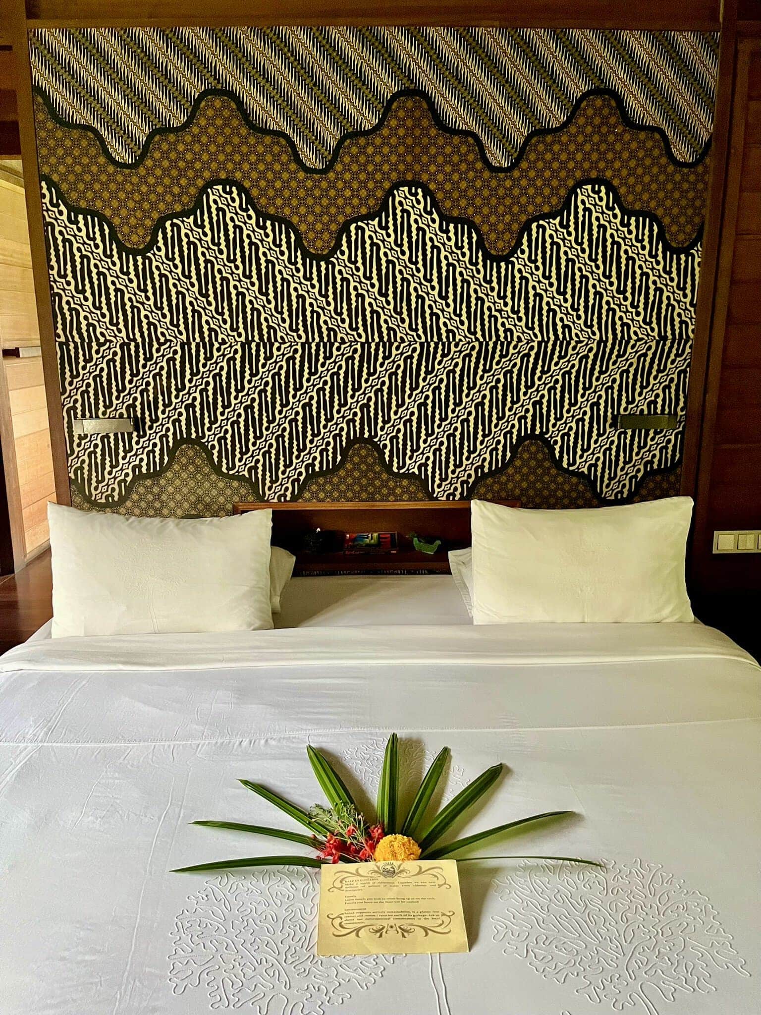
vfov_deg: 67.3
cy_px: 508
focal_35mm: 26
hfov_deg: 53.1
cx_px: 380
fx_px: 762
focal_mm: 5.1
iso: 500
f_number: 1.6
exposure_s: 1/40
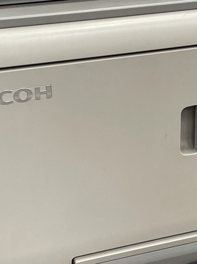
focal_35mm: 93
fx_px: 706
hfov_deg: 15.8
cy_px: 113
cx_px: 158
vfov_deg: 21.1
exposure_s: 1/103
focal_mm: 5.1
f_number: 1.6
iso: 125
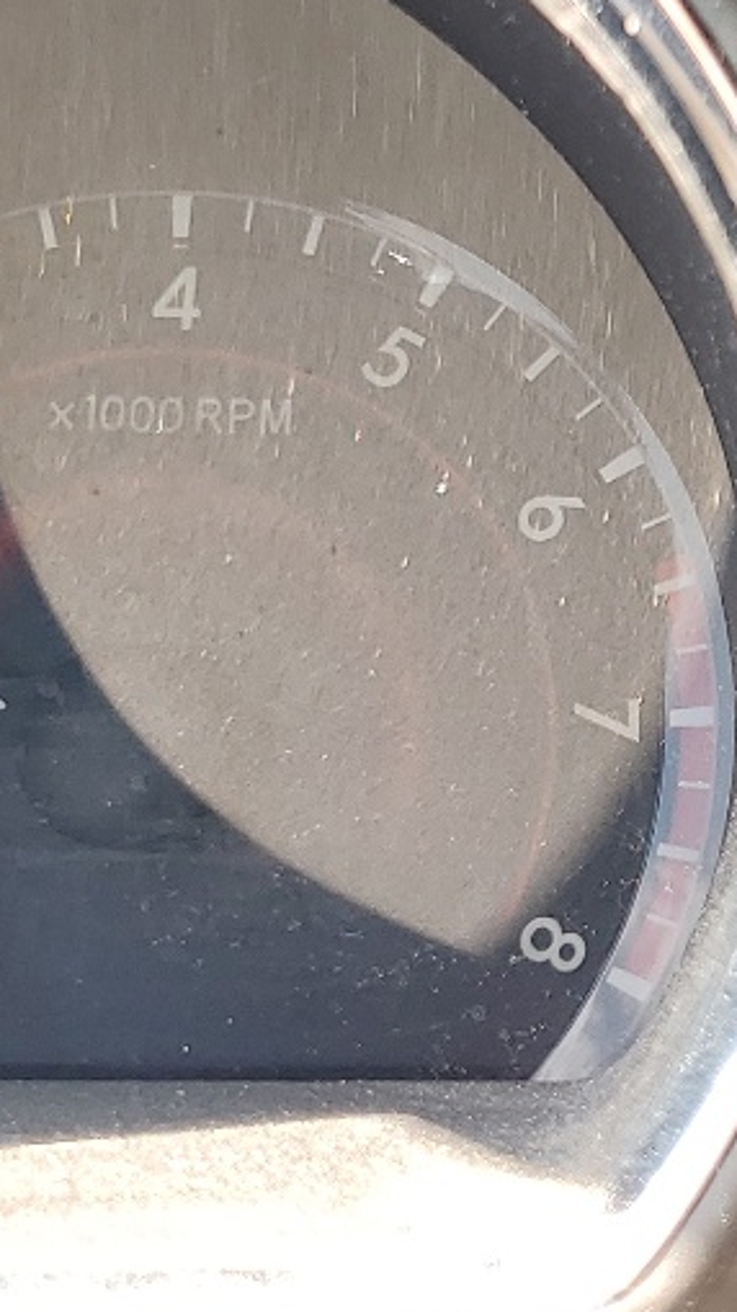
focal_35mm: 89
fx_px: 3095
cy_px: 299
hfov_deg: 12.4
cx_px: 1325
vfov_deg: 23.6
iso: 50
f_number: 1.5
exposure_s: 1/132
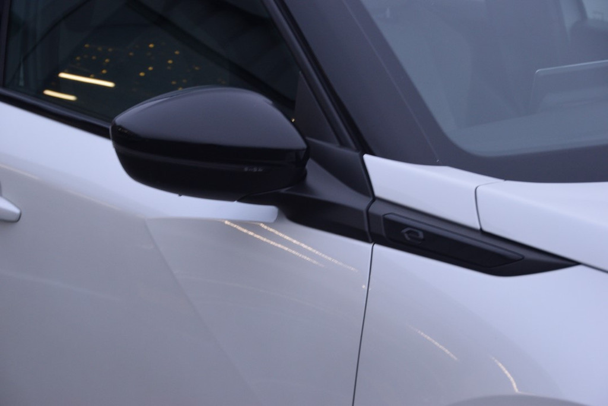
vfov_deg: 13.0
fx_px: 1773
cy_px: 203
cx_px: 304
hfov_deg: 19.5
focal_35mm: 105
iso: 1000
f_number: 5.6
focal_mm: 70
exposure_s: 1/125
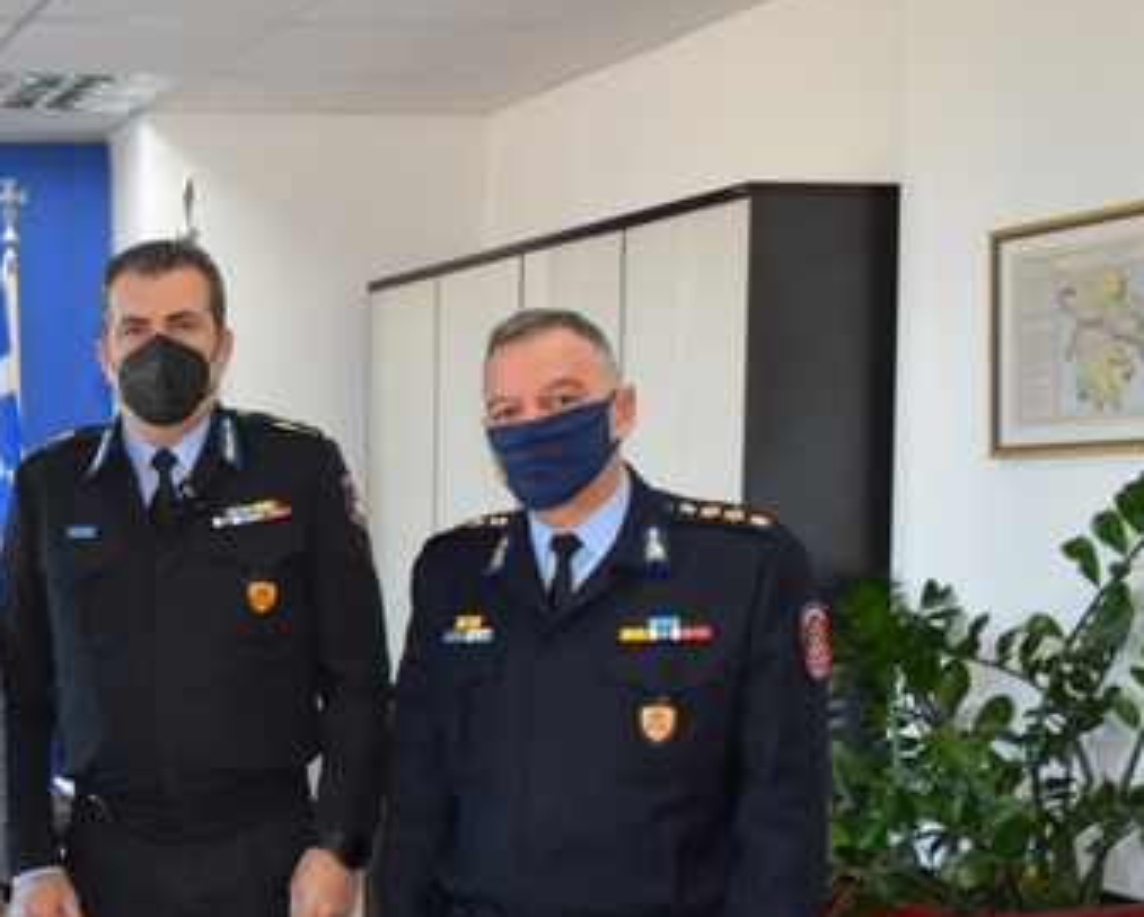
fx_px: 2033
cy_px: 726
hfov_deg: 29.1
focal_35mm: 60
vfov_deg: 25.0
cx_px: -34
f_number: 5
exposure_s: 1/100
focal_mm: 18
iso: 800
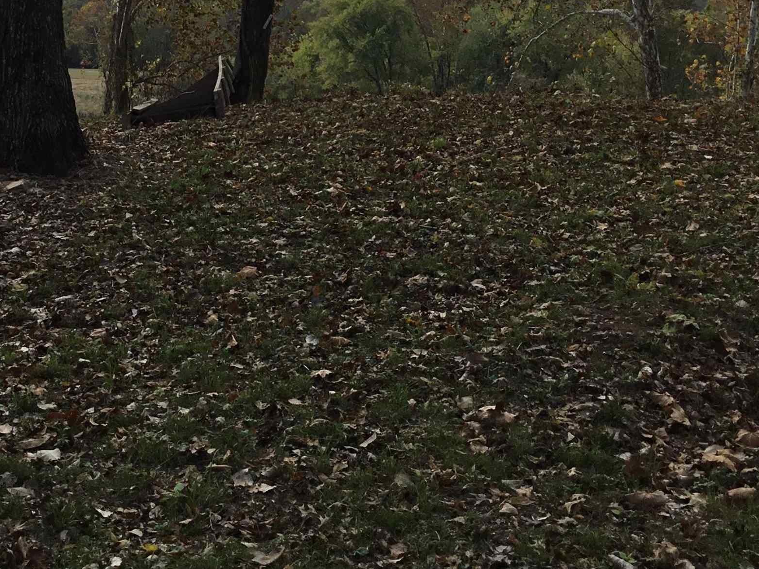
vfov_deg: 23.5
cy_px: 84
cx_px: 303
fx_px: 1338
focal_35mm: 61
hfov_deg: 31.6
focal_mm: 3.3
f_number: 2.4
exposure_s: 1/959
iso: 25
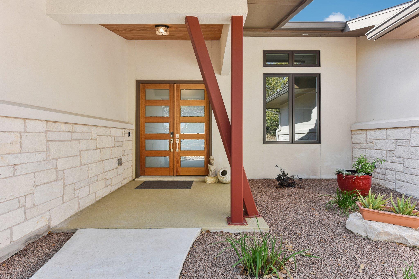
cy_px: 140
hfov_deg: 90.0
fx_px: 209
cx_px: 210
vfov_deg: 67.4
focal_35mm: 18
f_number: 8
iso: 100
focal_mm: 18
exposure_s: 1/60
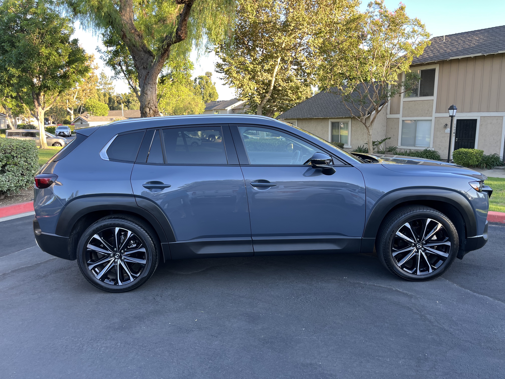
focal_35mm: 26
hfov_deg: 67.3
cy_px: 190
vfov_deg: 53.1
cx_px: 252
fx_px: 379
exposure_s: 1/122
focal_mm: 5.1
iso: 32
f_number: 1.6
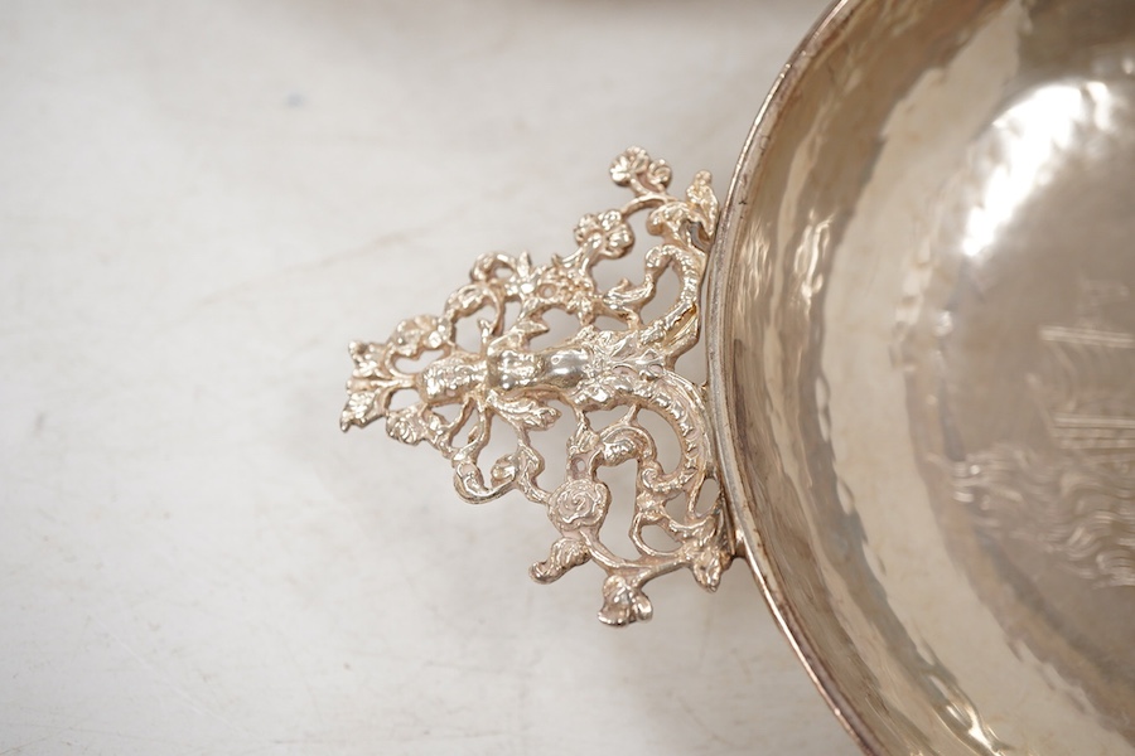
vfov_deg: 29.9
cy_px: 378
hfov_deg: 43.6
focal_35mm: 45
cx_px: 568
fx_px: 1419
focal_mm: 30
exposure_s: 1/125
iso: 1250
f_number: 8
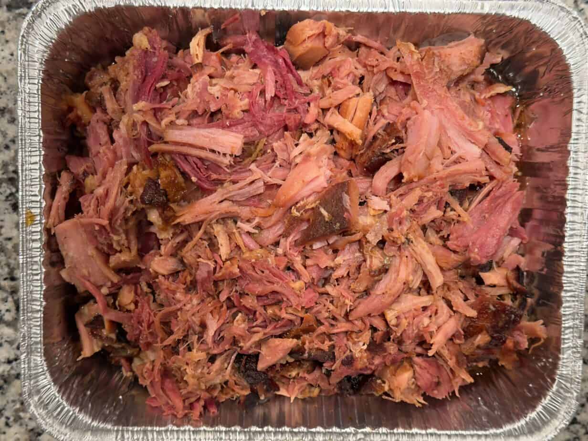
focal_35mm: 48
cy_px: 220
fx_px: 815
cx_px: 294
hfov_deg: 39.7
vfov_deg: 30.3
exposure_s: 1/40
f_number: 1.78
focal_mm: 6.76
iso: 200
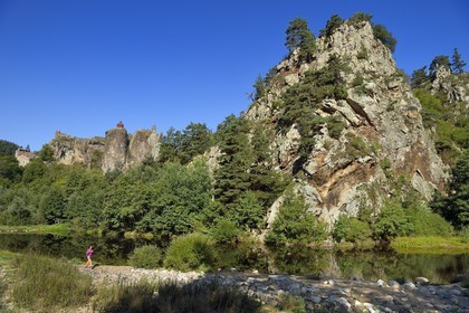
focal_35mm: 24
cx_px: 234
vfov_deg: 53.1
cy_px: 156
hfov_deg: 73.7
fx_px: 313
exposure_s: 1/320
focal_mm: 24
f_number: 11
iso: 200
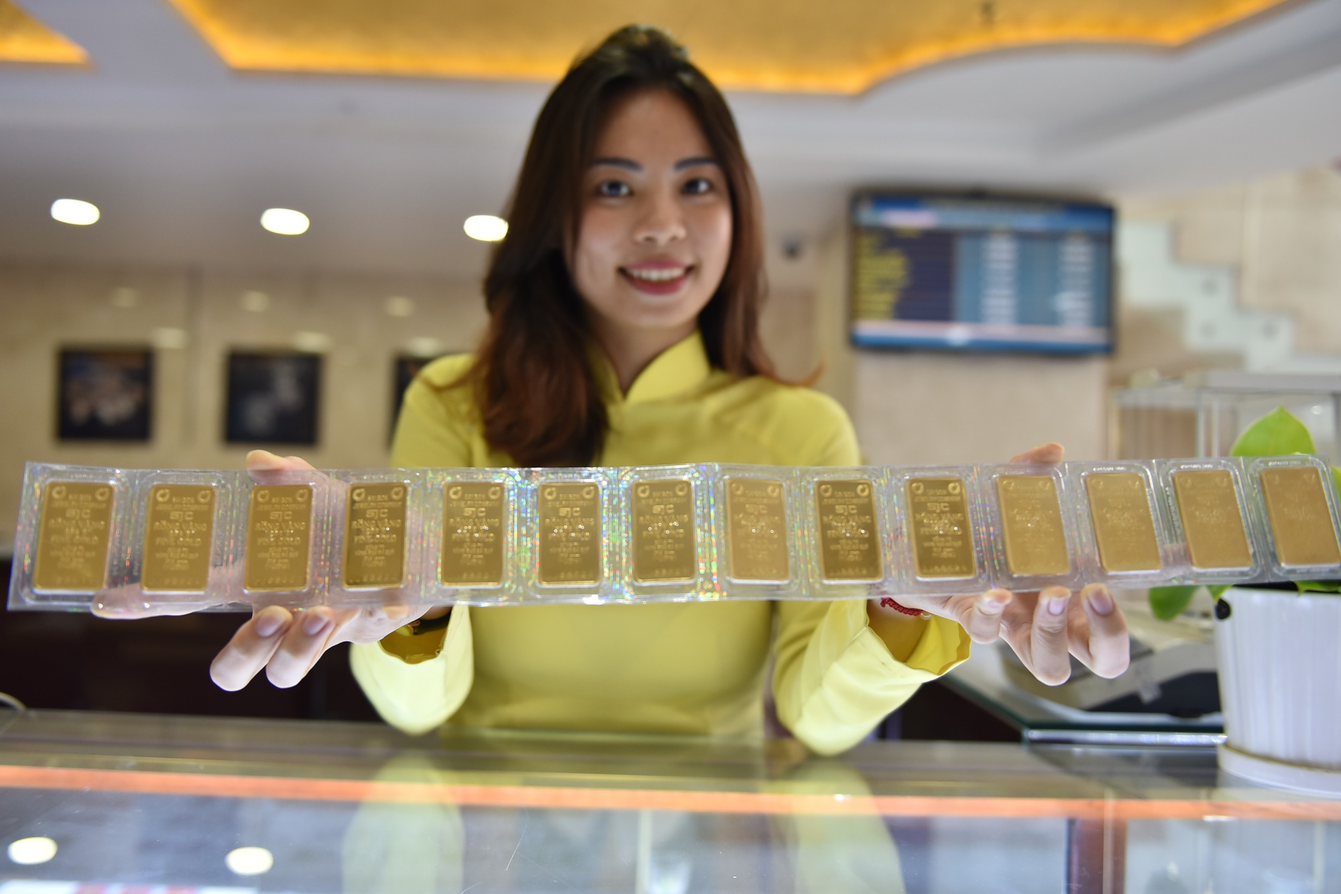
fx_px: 1080
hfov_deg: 63.7
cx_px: 670
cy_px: 447
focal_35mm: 29
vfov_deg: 45.0
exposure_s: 1/250
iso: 400
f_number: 2.8
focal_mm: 29
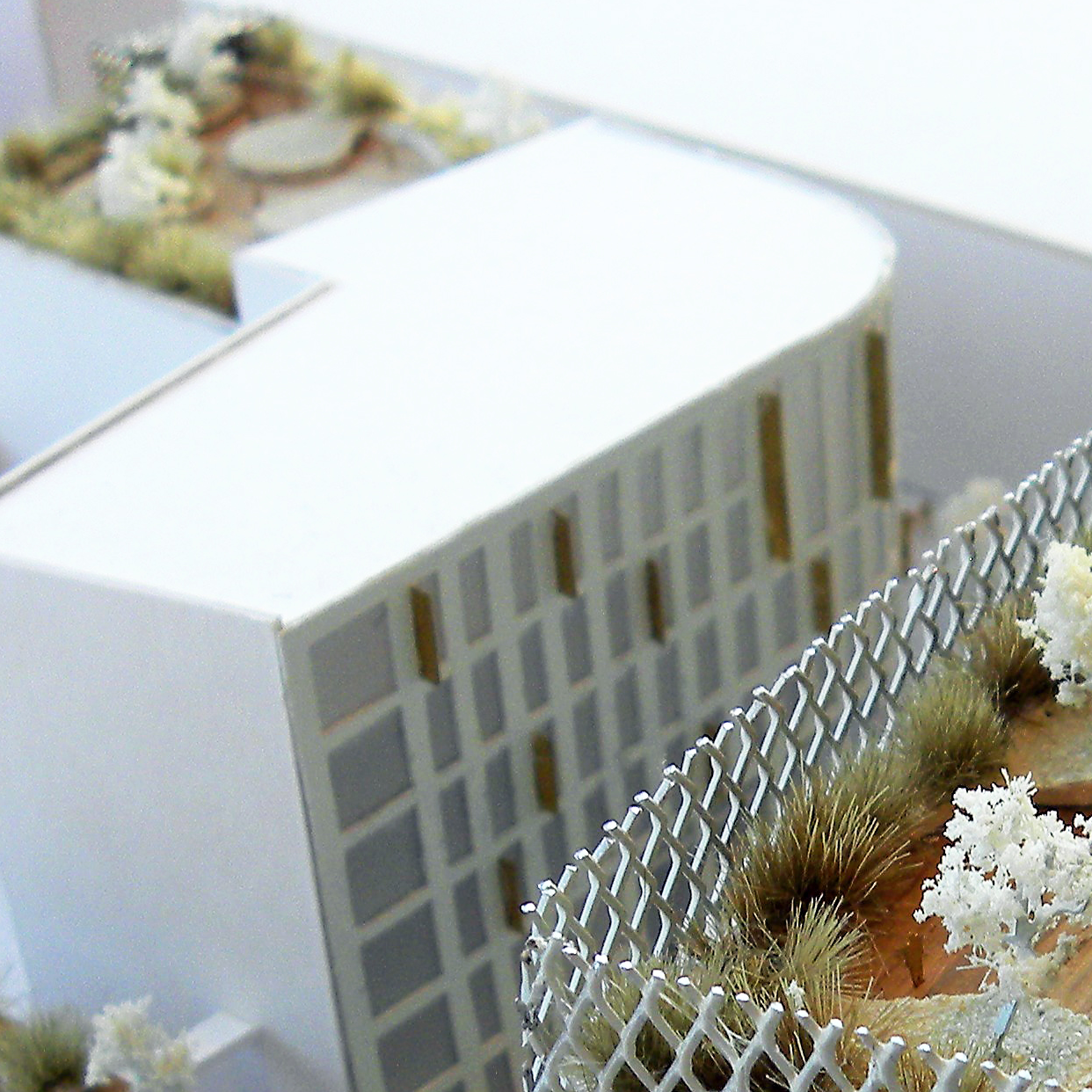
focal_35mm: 74
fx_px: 2641
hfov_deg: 22.8
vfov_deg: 22.2
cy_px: 1168
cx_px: 977
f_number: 2.8
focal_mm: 4.6
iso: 96
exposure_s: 1/67.1
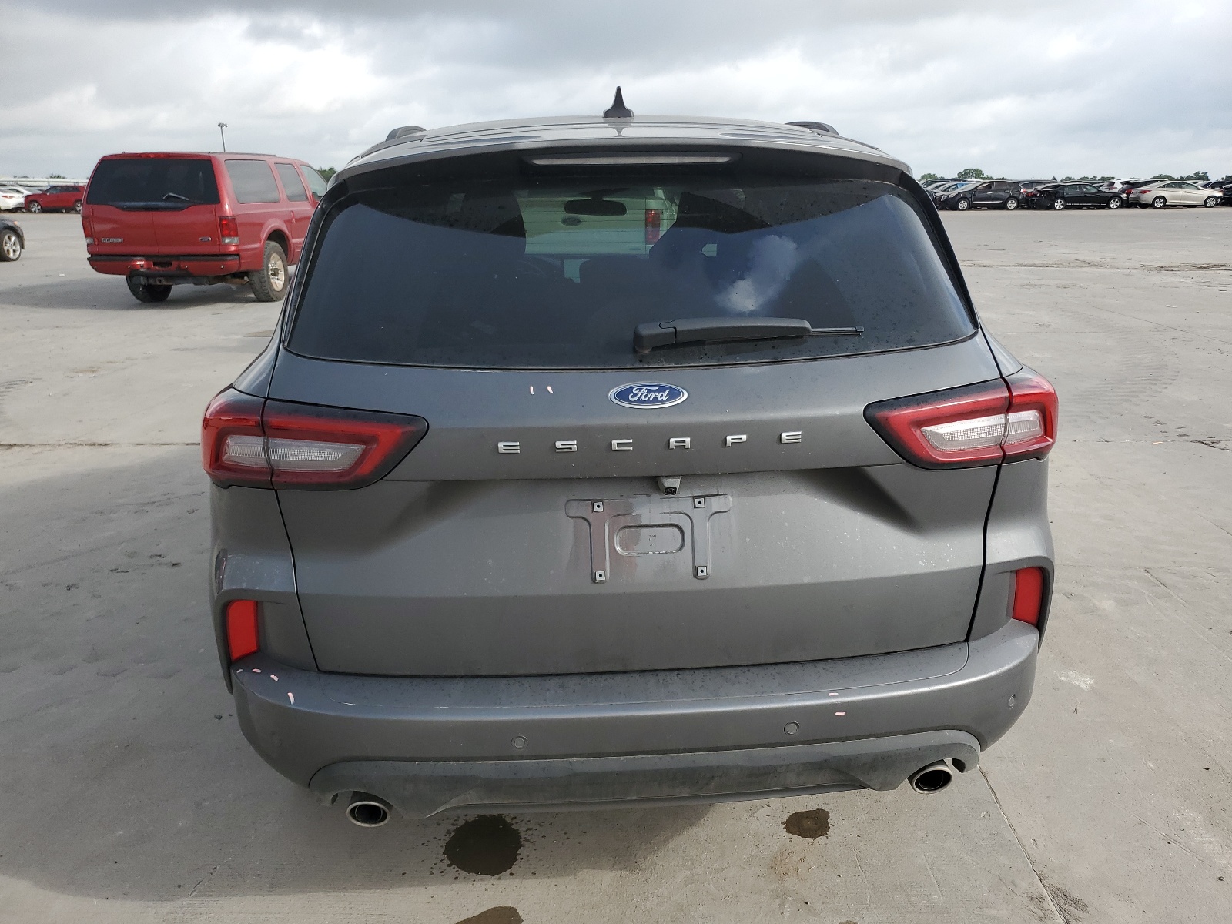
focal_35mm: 26
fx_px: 925
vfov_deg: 53.1
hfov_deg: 67.3
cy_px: 462
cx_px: 616
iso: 50
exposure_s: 1/1111
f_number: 1.5
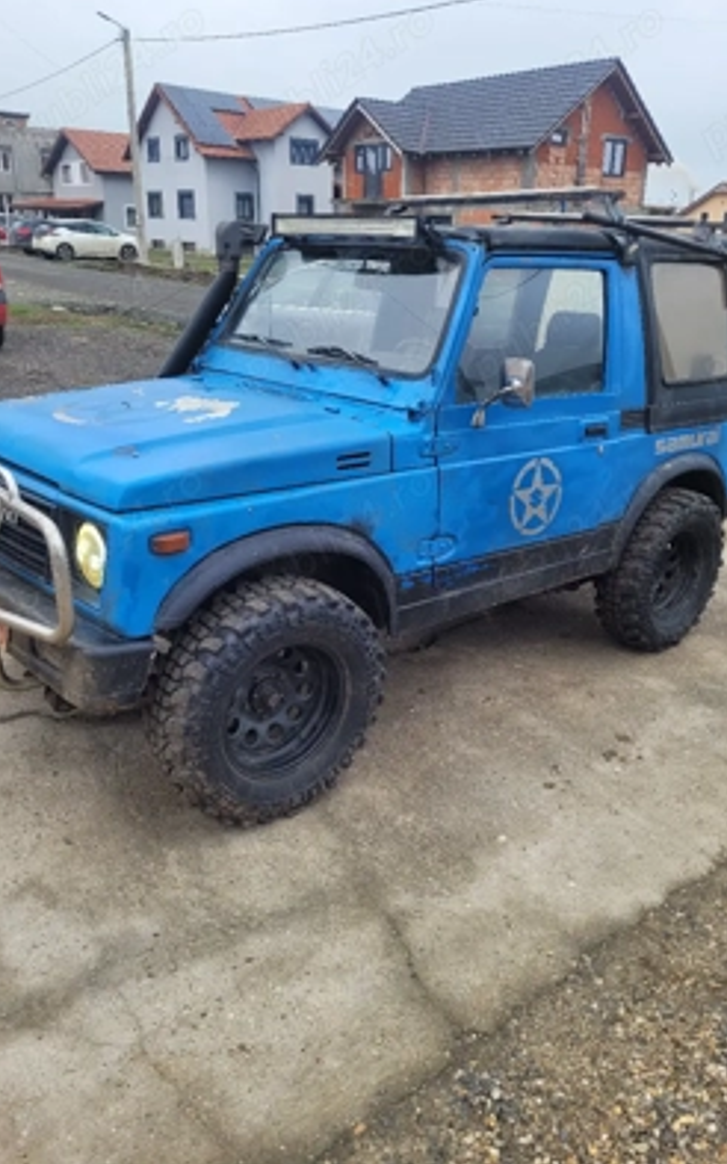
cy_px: 576
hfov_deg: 44.5
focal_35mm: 28
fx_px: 888
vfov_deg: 66.5
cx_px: 396
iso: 40
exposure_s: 1/526
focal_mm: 5.4
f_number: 1.8
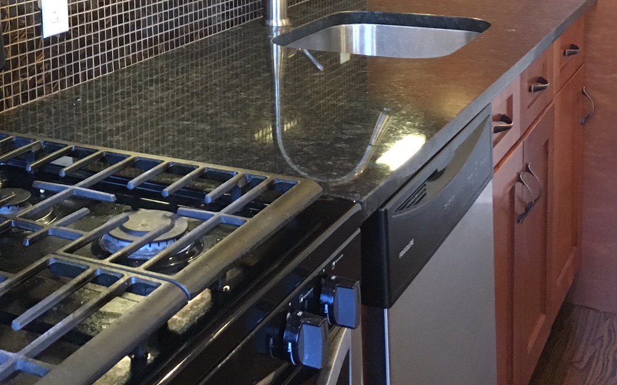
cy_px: -45
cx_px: 120
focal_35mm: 59
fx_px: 992
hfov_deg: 33.5
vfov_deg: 20.9
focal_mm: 4.15
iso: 200
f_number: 2.2
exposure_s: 1/30
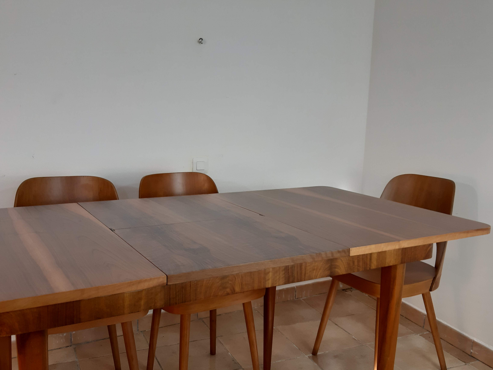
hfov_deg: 65.3
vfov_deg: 51.4
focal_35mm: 27
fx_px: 385
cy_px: 185
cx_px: 246
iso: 64
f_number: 1.7
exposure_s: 1/50
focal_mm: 3.93
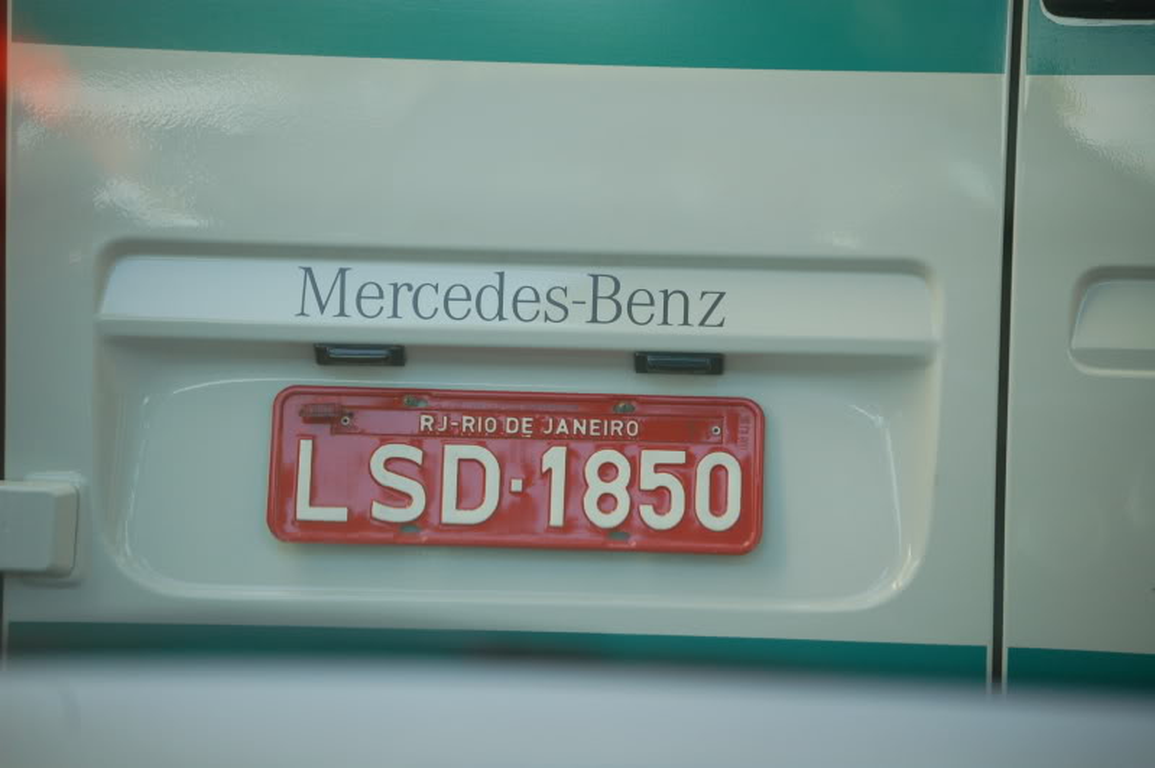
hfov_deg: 13.1
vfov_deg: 8.7
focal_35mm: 158
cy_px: 384
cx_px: 578
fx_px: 5048
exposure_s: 1/160
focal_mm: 105
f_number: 4.8
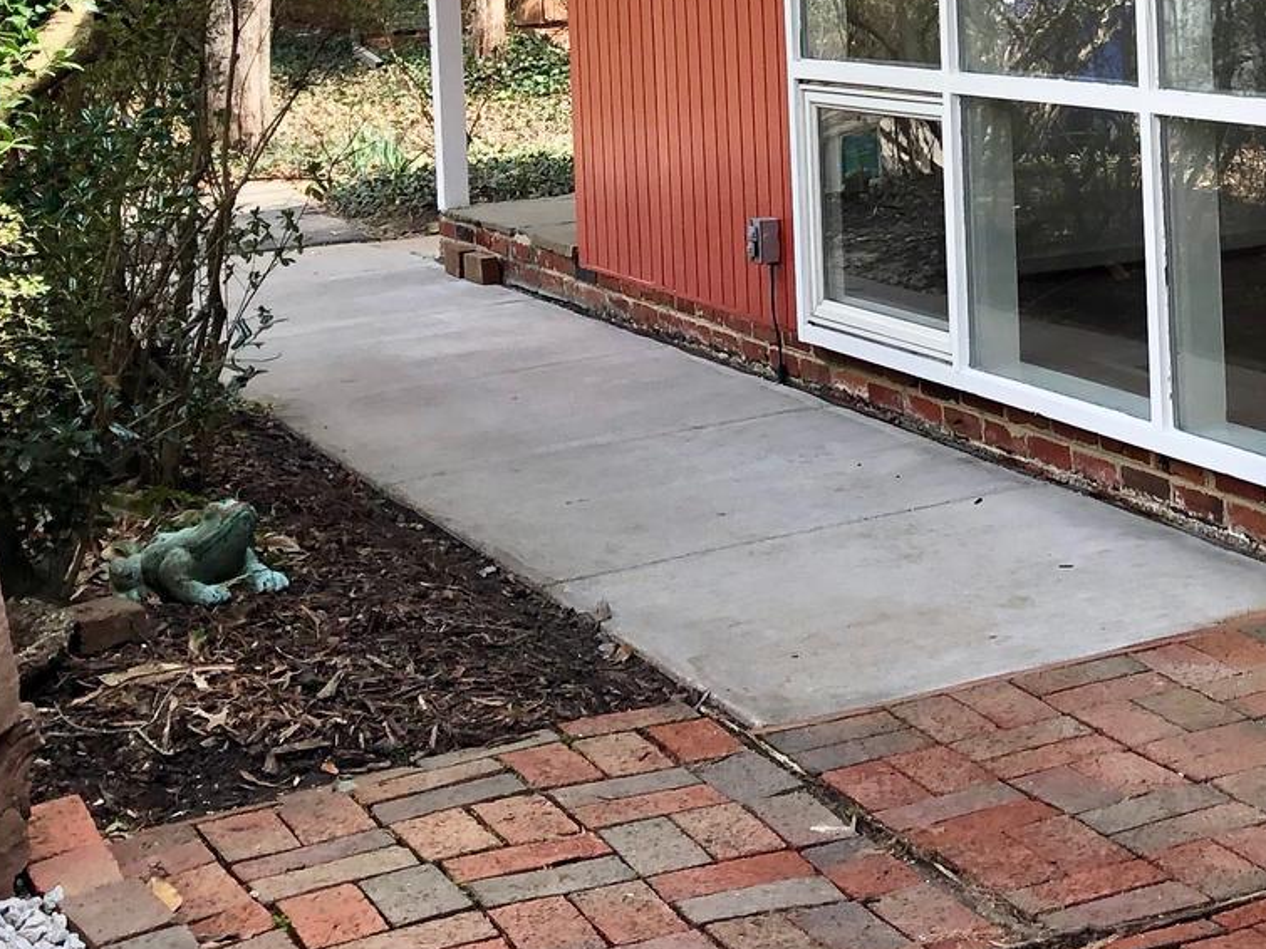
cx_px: 1320
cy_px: -79
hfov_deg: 24.3
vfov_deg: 18.7
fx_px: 2779
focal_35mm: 76
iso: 20
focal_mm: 3.99
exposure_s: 1/249
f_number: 1.8
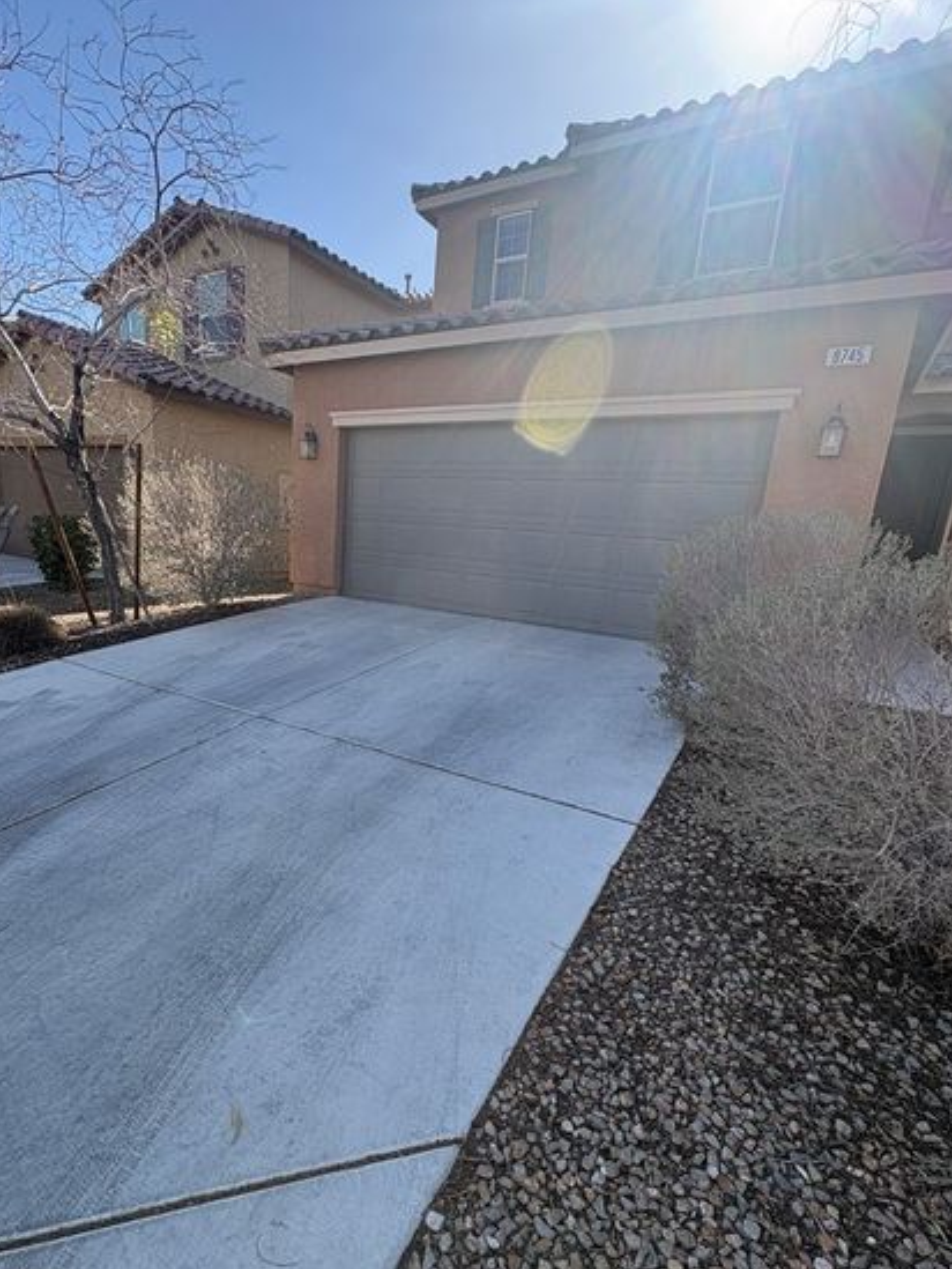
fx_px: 623
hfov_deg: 74.5
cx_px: 421
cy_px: 676
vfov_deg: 90.9
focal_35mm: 17
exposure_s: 1/515
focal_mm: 2.22
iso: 40
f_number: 2.2
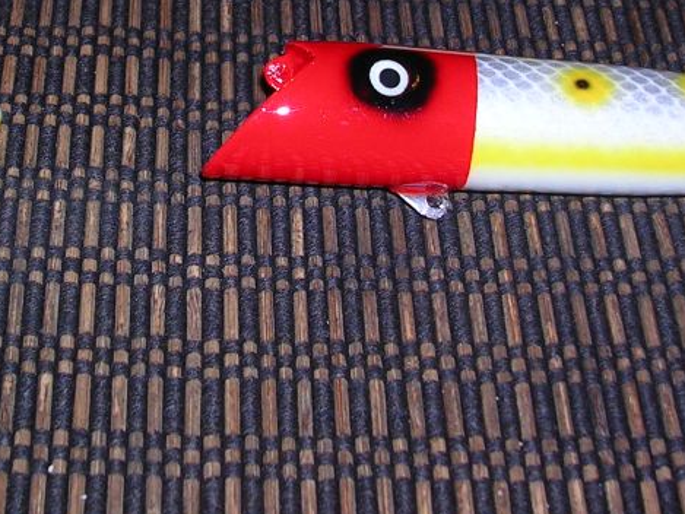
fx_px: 1643
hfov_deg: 23.3
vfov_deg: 17.5
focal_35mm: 83
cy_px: 44
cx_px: 178
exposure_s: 1/60.1
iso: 50
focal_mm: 5.8
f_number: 2.8
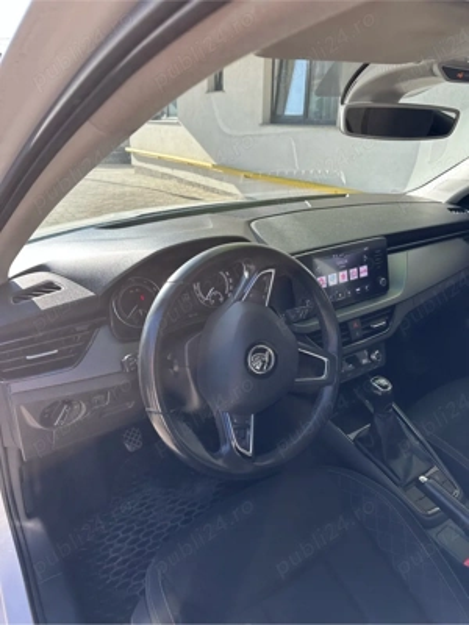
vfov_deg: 71.6
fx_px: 434
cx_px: 234
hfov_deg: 56.8
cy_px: 312
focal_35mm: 24
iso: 80
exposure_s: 1/729
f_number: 1.78
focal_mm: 6.86
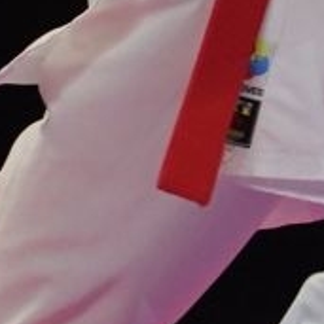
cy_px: -572
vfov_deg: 1.0
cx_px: 743
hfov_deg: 1.0
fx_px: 18934
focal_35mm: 1788
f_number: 2.8
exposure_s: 1/1000
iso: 1600
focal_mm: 200
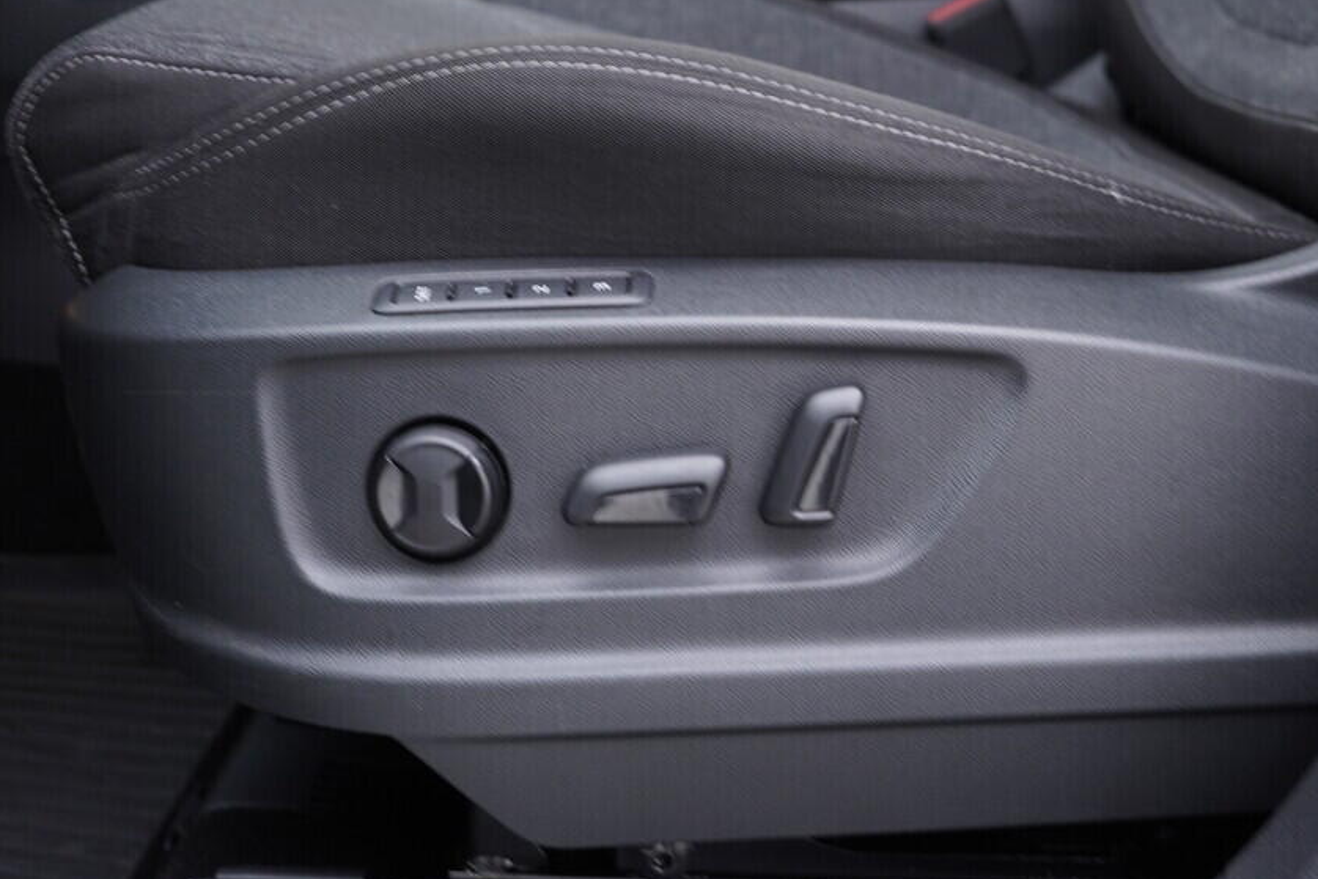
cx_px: 752
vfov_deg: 30.5
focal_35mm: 44
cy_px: 369
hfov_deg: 44.4
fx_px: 1611
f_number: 2.8
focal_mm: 24
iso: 200
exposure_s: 1/40
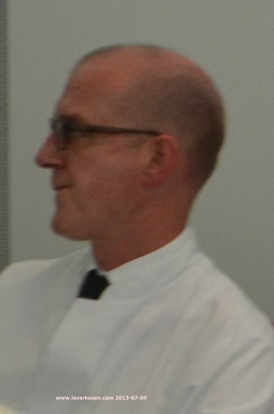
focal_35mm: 78
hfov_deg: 17.4
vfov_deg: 26.0
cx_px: 137
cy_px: 207
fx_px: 894
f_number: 5.6
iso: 800
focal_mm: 52
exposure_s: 1/50
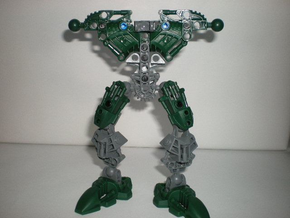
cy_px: 109
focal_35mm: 38
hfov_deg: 49.0
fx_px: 318
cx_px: 145
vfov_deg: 37.7
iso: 64
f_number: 3.1
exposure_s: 1/30
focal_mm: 6.3
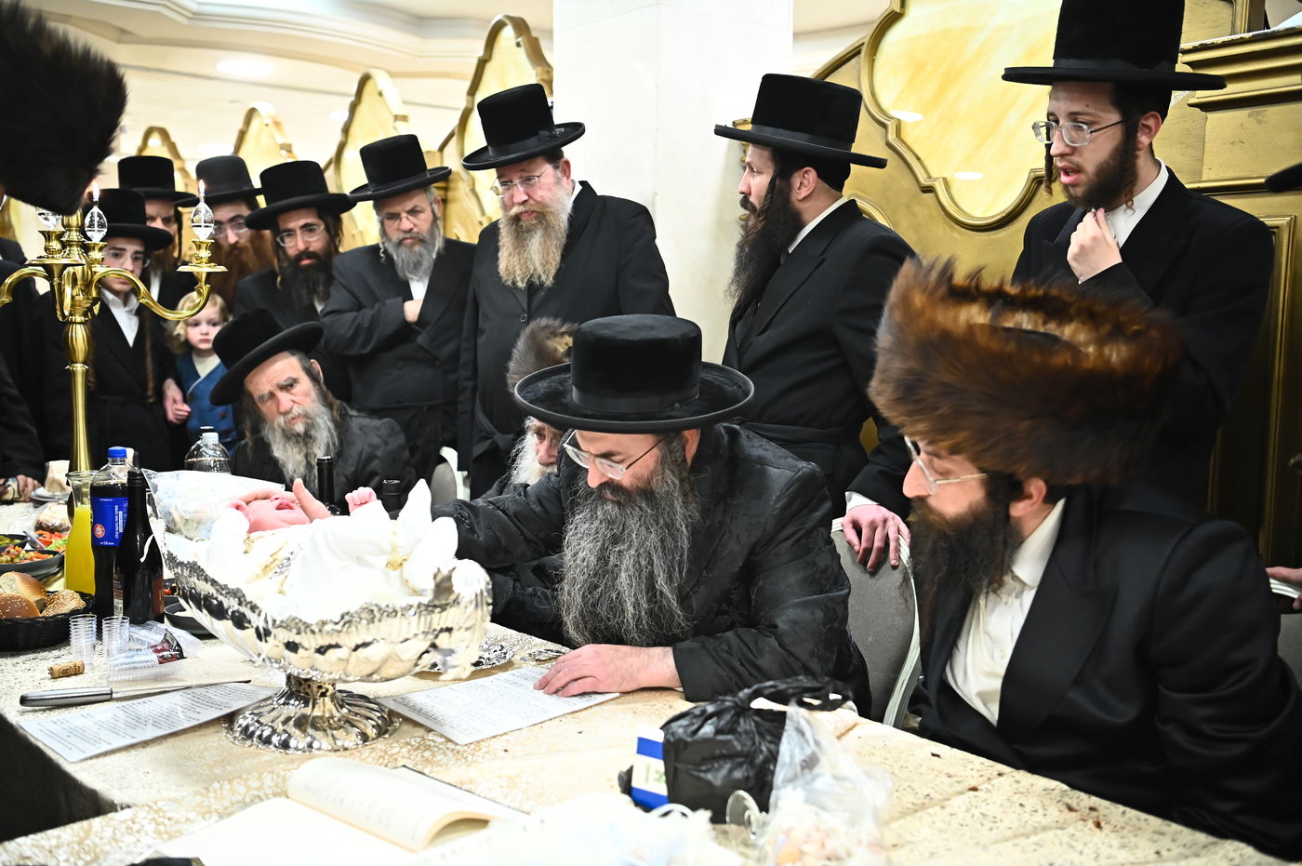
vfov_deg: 37.8
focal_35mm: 35
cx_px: 651
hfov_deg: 54.5
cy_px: 433
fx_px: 1265
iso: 3200
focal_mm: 35
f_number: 3.2
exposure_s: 1/160
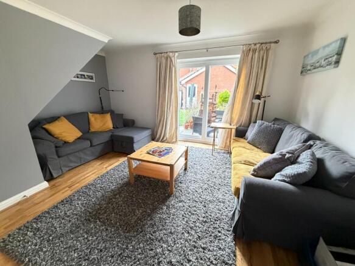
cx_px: 178
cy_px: 133
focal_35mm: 14
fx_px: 144
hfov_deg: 102.1
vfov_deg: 85.7
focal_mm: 2.22
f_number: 2.2
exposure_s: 1/60
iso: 500
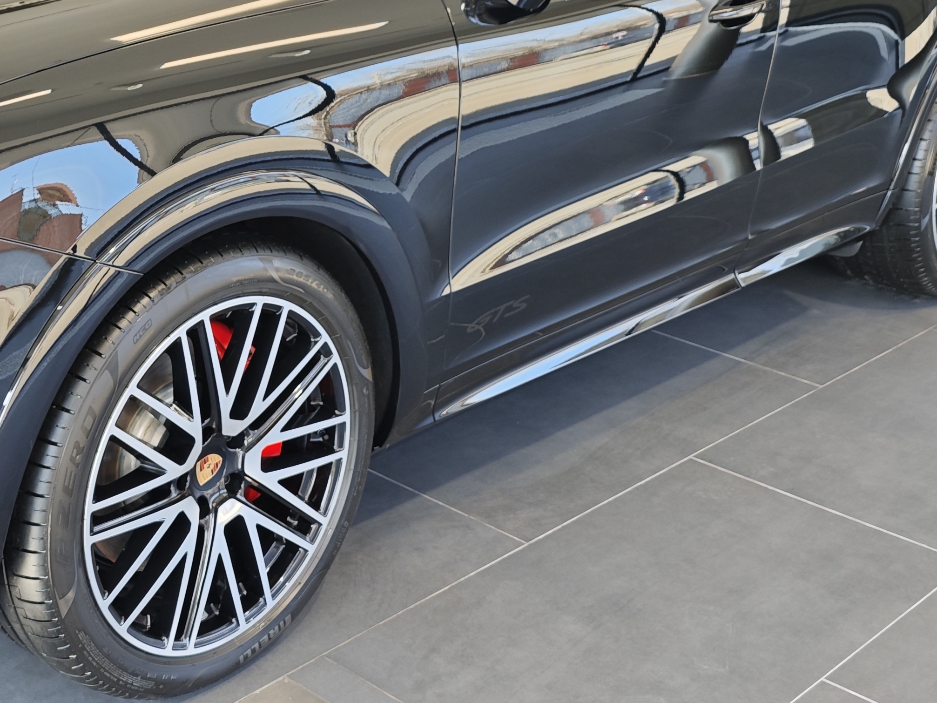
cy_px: 139
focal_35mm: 59
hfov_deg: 31.7
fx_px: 1597
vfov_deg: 24.4
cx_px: 173
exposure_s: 1/159
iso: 50
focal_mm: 6.55
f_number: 1.6
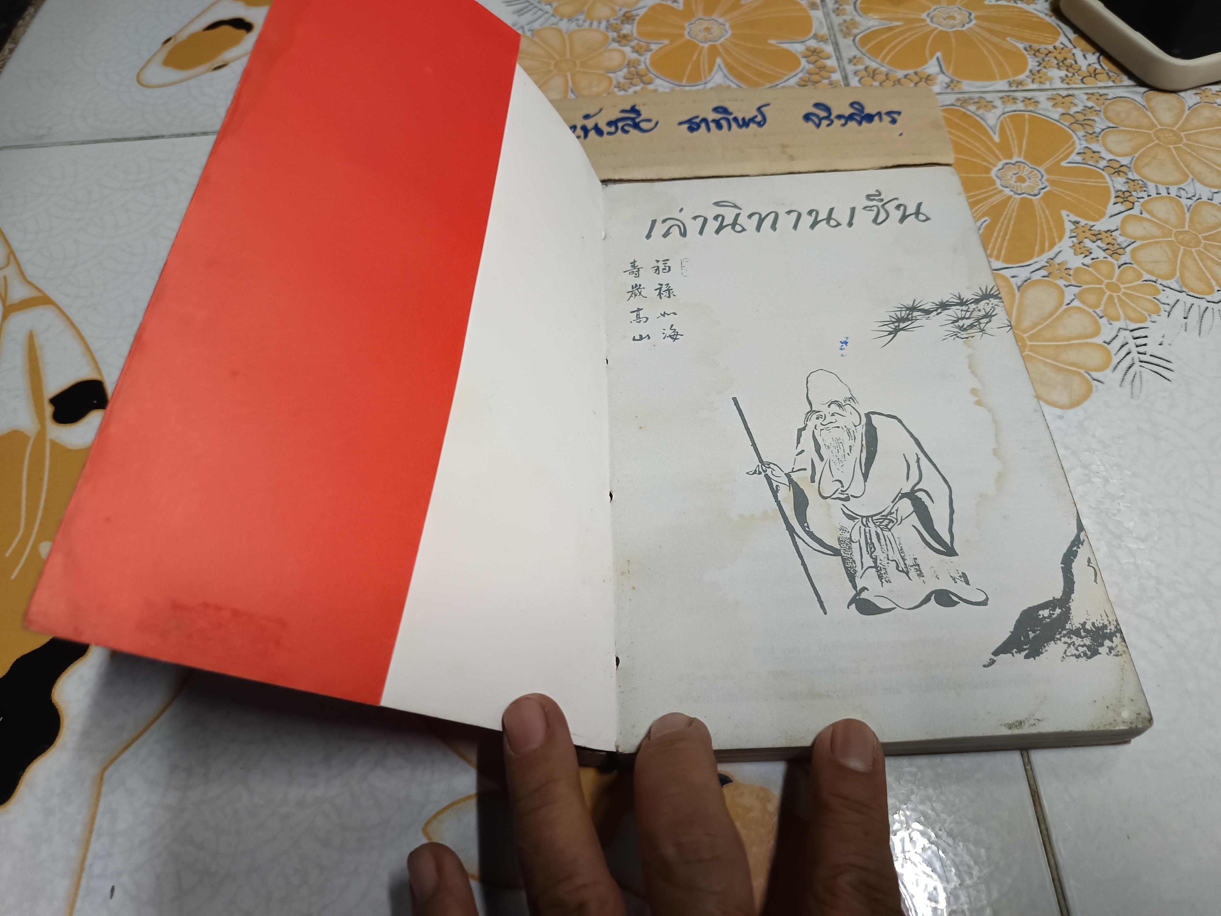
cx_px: 610
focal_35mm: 24
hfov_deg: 71.6
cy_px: 458
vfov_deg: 56.8
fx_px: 847
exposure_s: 1/33.3
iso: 891
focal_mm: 5.31
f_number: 1.7
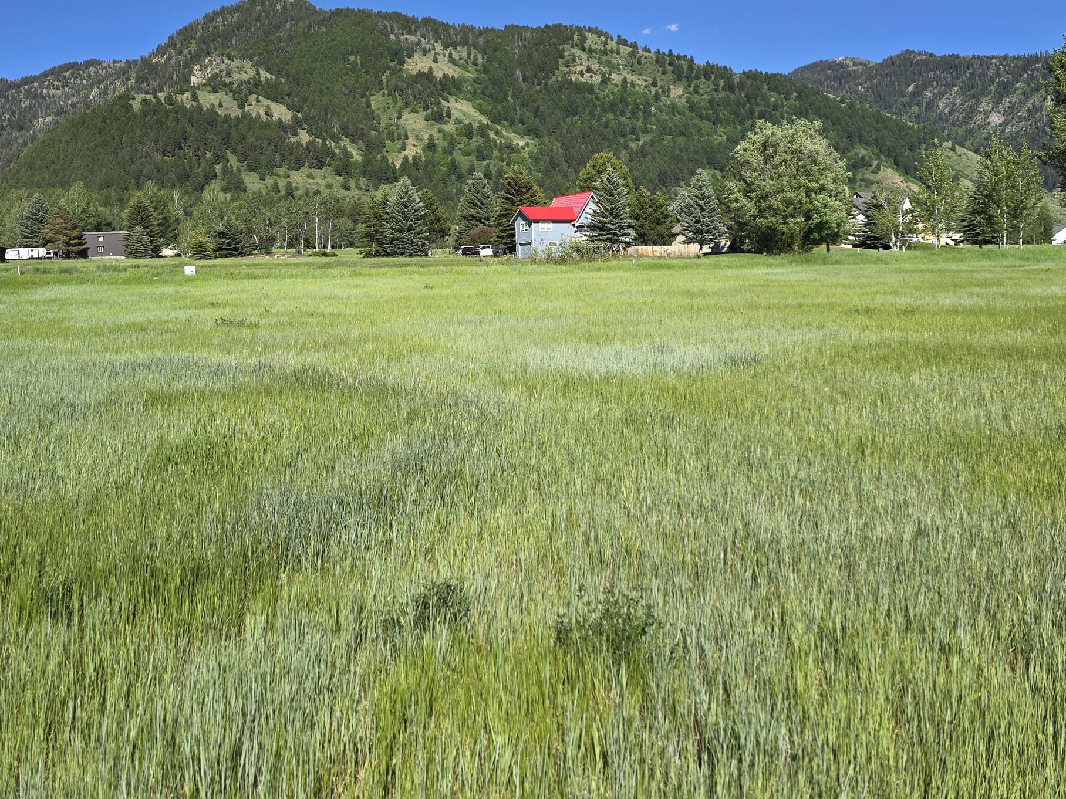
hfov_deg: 48.8
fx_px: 1170
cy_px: 291
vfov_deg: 37.5
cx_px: 441
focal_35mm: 38
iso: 12
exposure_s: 1/1061
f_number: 1.7
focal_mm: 6.3
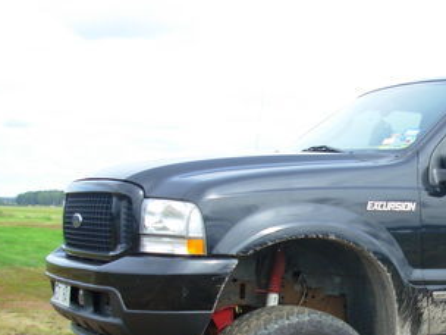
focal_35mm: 80
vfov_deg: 18.3
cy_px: 263
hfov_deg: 23.6
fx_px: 1031
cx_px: 425
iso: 50
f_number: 2.9
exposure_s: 1/406
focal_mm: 6.3
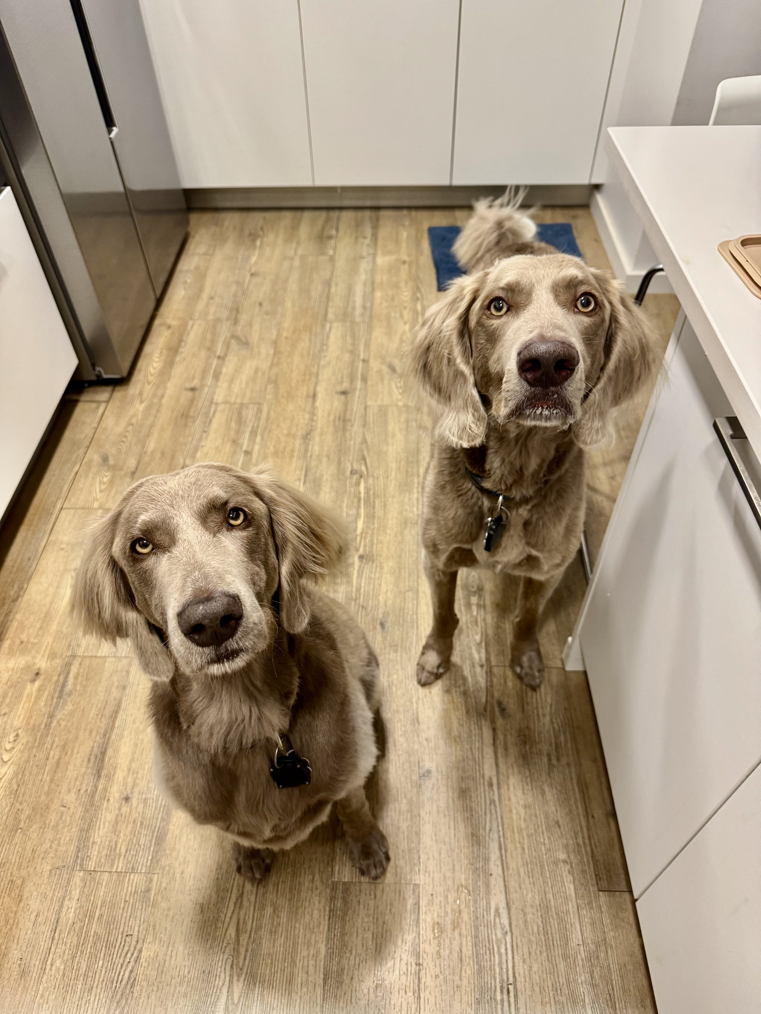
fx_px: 703
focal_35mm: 24
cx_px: 380
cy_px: 507
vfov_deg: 71.6
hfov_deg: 56.8
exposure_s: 1/50
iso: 320
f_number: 1.78
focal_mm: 6.76
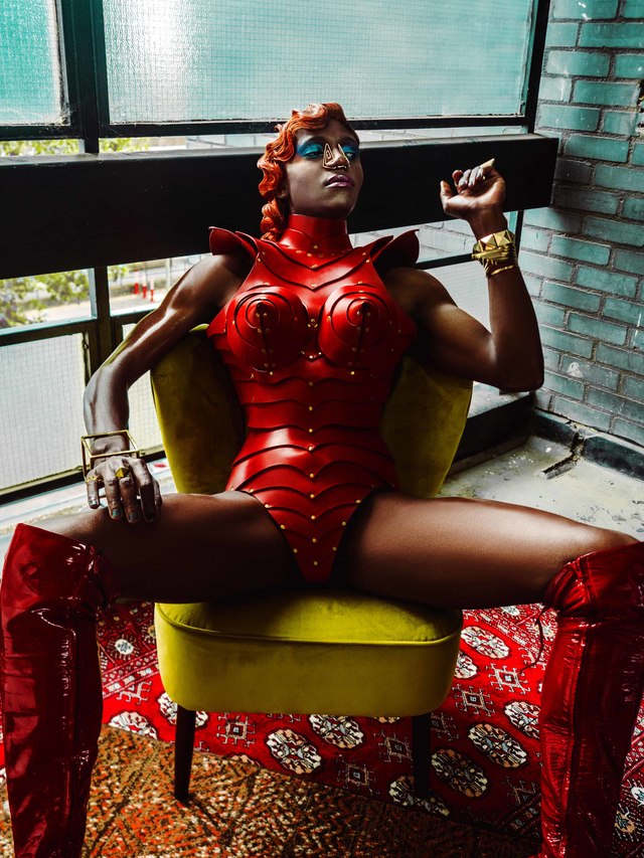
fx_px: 843
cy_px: 429
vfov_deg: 54.0
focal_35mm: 34
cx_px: 322
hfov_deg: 41.8
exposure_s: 1/60
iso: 640
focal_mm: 17
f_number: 2.8
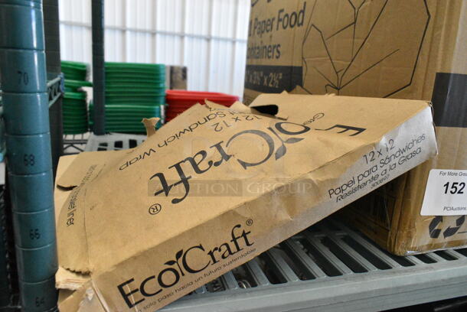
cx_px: 234
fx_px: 351
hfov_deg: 67.3
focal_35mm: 27
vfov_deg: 48.0
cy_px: 156
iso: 6400
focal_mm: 18
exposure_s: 1/320
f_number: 7.1
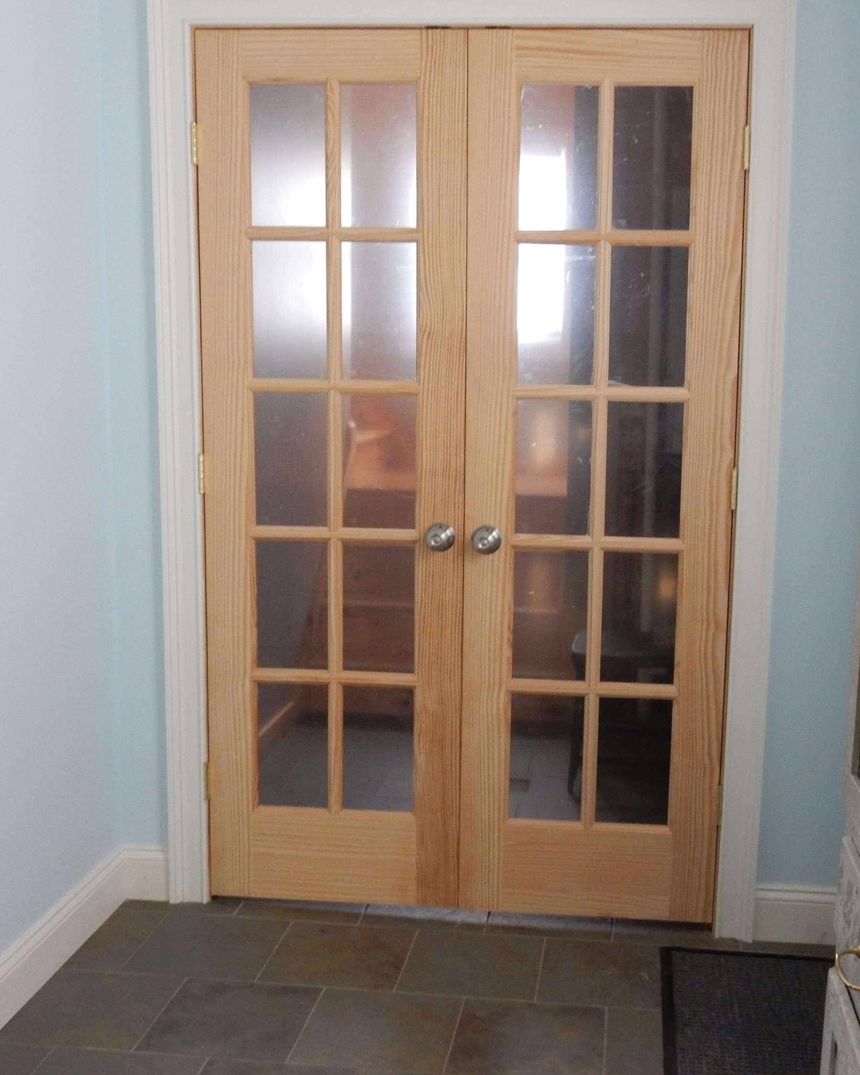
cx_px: 551
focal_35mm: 40
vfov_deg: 45.8
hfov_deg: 37.1
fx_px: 1273
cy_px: 545
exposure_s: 1/13
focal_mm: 5.4
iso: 400
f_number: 4
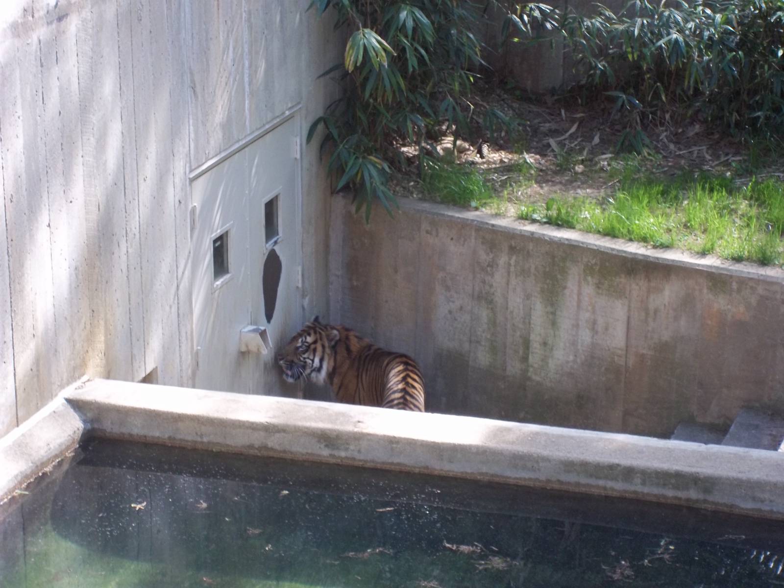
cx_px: 392
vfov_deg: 13.7
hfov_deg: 18.2
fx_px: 2446
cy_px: 294
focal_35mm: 108
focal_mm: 19.5
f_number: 5.6
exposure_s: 1/60
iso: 160
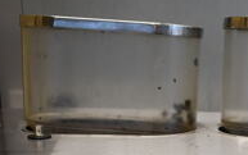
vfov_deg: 13.8
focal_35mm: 87
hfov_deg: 23.4
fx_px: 589
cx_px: 207
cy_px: 255
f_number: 3.5
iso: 720
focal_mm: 18
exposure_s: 1/30
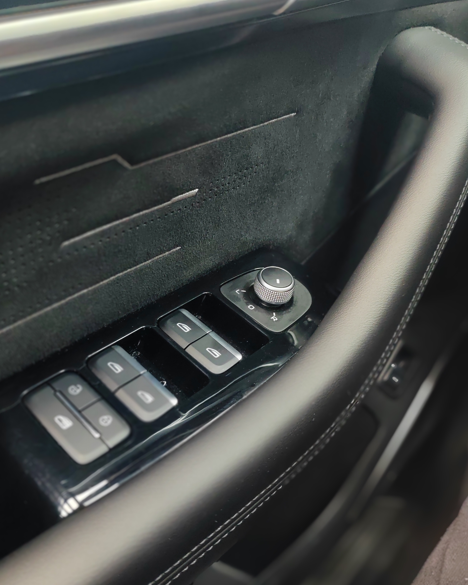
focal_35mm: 33
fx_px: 571
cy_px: 301
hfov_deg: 44.4
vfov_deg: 54.2
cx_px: 196
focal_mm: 5.52
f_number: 4
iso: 500
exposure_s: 1/33
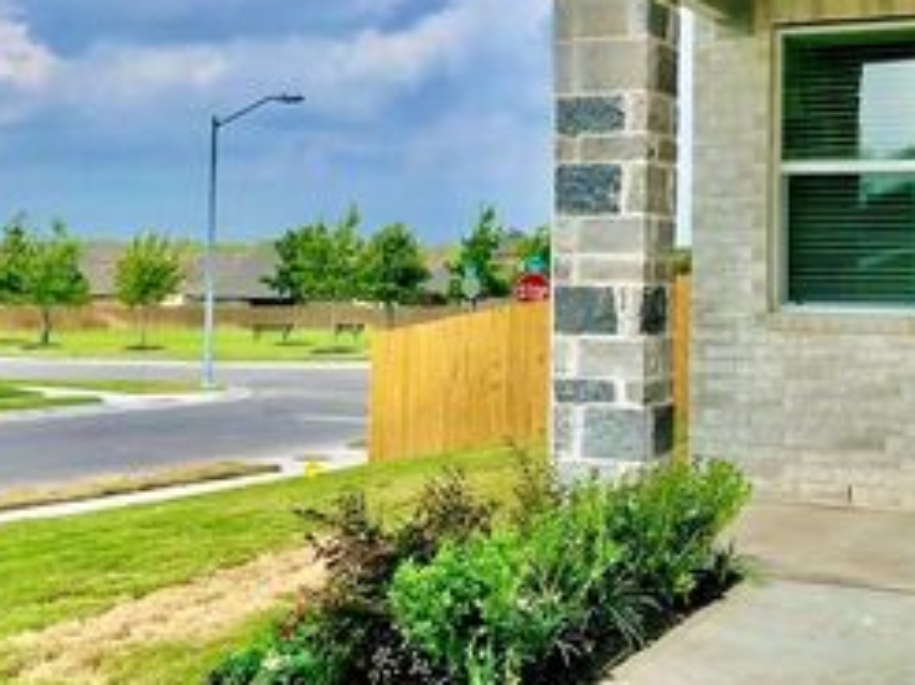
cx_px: 521
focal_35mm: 57
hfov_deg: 33.8
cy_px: 266
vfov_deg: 25.6
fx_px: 1505
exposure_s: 1/2404
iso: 25
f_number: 1.8
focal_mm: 3.99
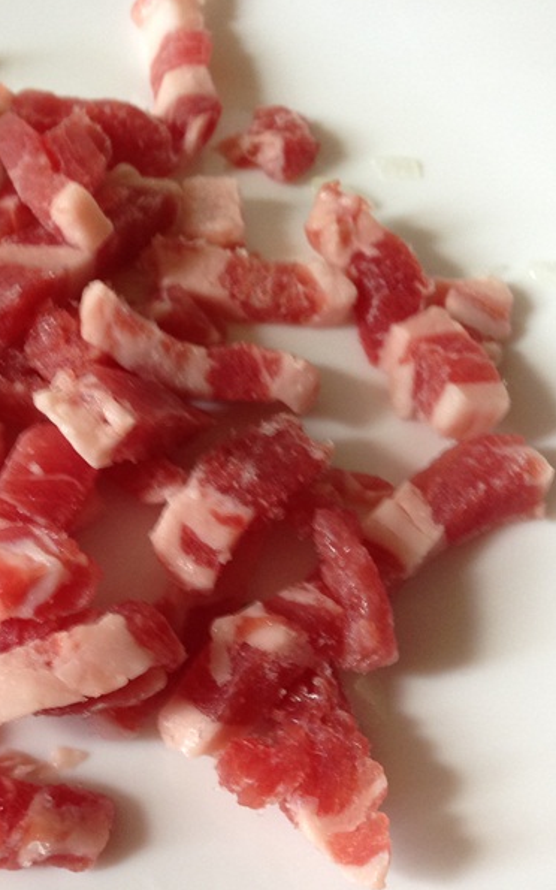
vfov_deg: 42.6
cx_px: 82
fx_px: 1139
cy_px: 444
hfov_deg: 26.7
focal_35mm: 47
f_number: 2.4
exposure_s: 1/20
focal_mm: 4.12
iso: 100
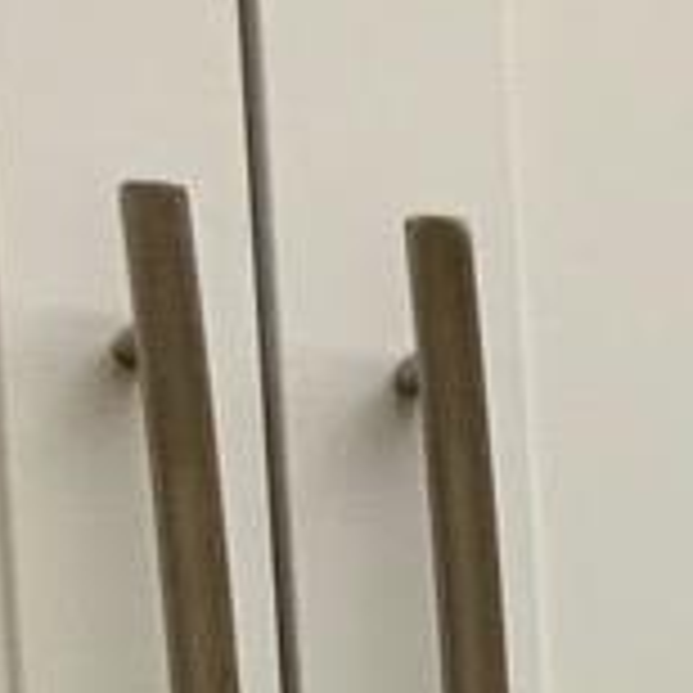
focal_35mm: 256
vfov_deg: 6.3
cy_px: 2074
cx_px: 1138
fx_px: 5798
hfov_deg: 6.7
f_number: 1.8
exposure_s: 1/120
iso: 50
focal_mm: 3
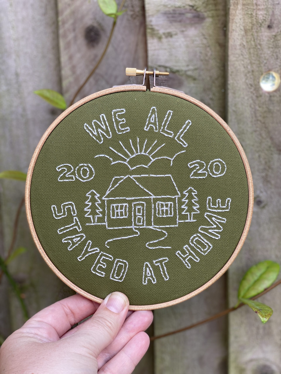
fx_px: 563
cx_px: 140
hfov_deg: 28.0
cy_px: 187
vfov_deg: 36.8
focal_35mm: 52
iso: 20
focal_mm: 6
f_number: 2
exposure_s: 1/124
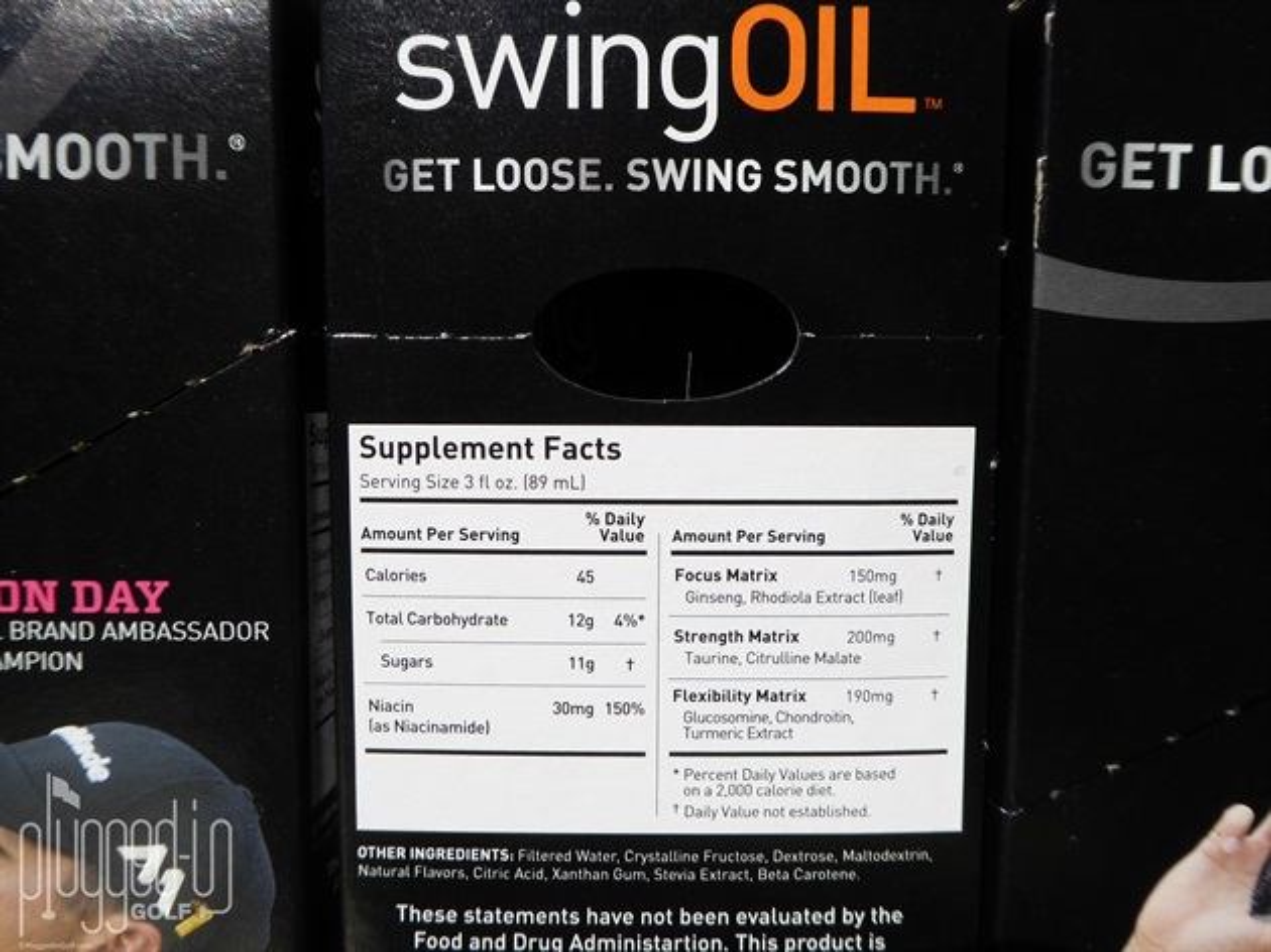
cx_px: 636
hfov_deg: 65.3
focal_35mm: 27
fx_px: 991
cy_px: 476
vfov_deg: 51.3
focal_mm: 4.7
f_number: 3.4
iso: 80
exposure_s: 1/1300
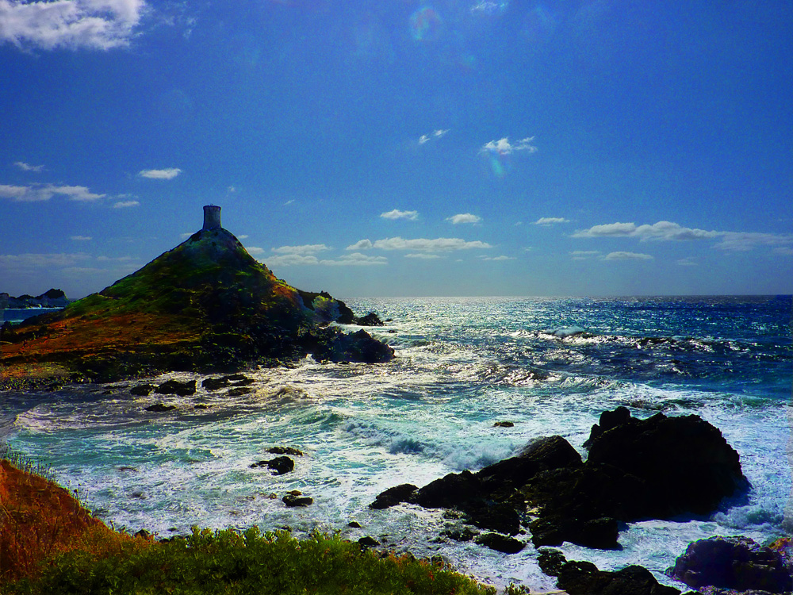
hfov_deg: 69.4
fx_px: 573
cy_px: 298
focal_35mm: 25
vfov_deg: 54.9
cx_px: 396
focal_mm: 4.1
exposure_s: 1/1300
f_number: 6.3
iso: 80
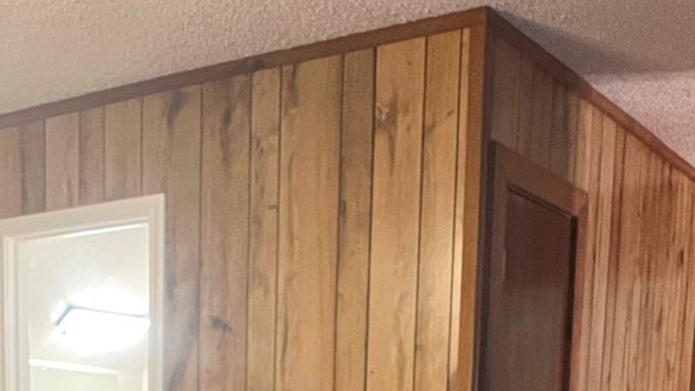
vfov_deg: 11.1
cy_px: 685
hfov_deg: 20.7
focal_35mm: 102
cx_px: 116
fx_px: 1880
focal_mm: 5.7
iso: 500
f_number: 1.5
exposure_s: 1/60
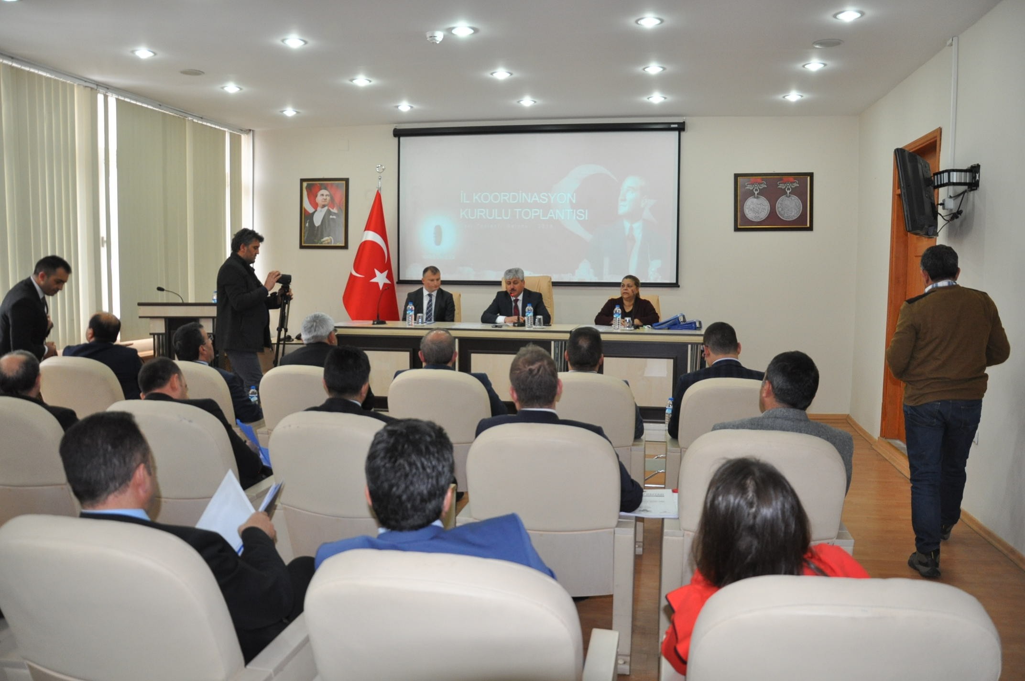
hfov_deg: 67.4
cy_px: 340
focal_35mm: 27
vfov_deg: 47.8
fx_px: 768
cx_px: 512
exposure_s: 1/60
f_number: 3.5
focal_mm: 18
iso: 800
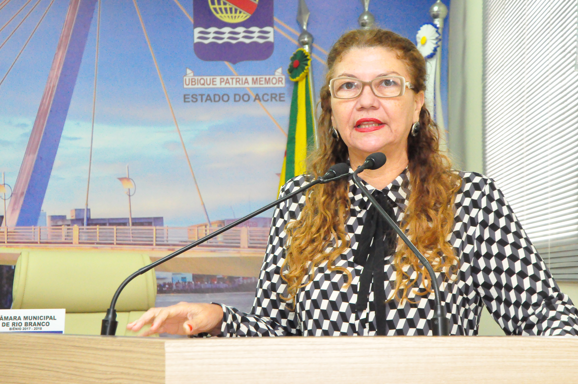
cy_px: 192
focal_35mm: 87
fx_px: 1395
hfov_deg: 23.4
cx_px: 289
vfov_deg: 15.7
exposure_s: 1/80
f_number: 10
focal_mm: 58
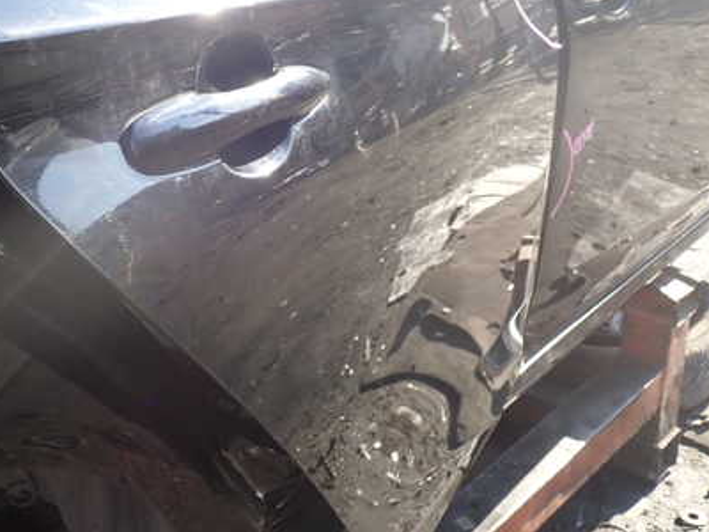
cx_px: 209
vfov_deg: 31.9
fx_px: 922
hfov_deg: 41.3
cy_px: 181
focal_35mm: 45
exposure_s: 1/200
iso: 100
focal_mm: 5.4
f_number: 3.2
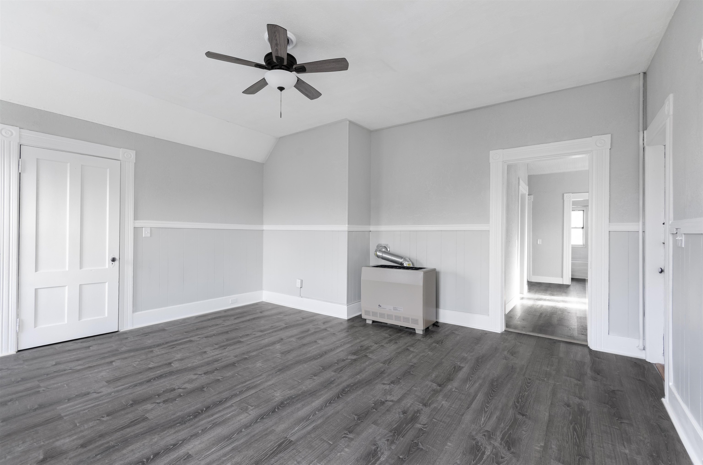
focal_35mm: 15
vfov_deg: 77.0
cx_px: 352
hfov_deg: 100.5
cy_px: 232
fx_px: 292
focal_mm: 10
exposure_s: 1/6
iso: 320
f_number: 10
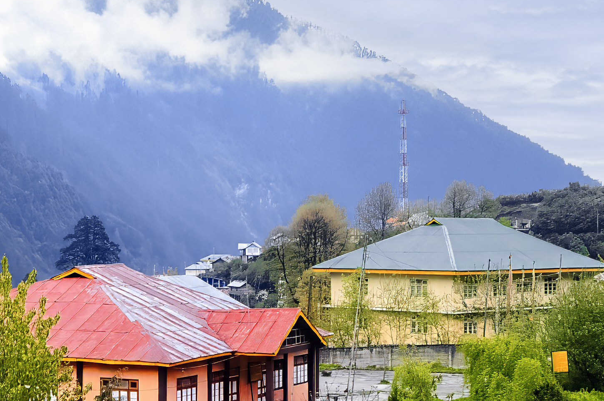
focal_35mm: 80
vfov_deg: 17.0
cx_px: 113
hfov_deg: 24.9
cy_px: 241
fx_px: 1341
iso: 200
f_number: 3.5
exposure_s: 1/25
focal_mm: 18
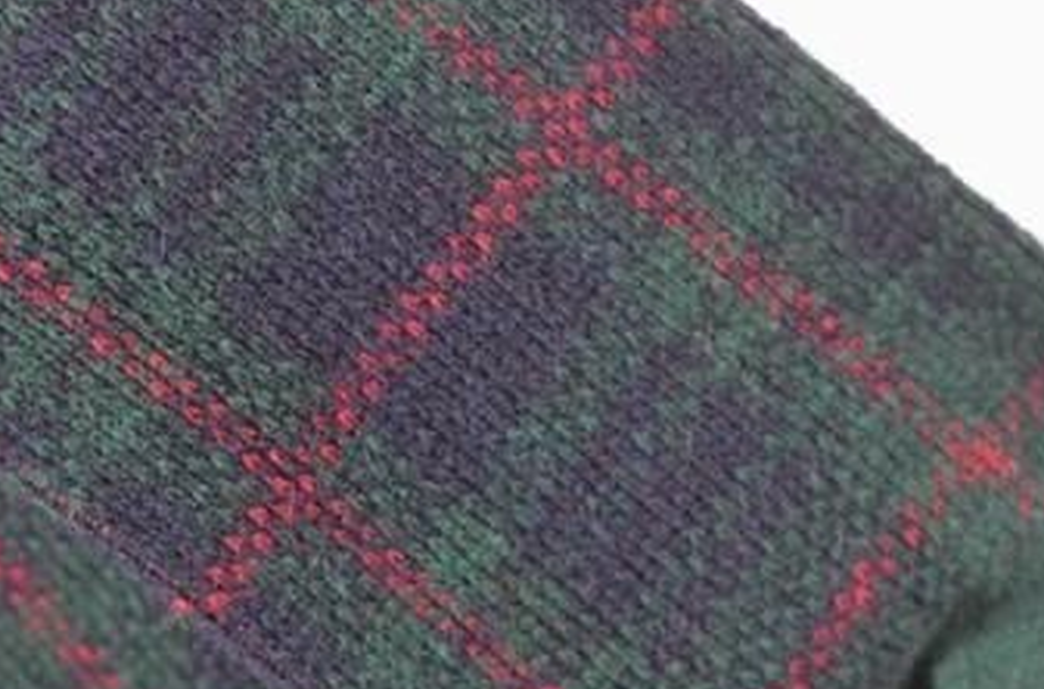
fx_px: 4135
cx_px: 516
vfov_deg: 9.5
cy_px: 559
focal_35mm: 143
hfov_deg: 14.4
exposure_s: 1/60
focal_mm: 40
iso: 800
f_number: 4
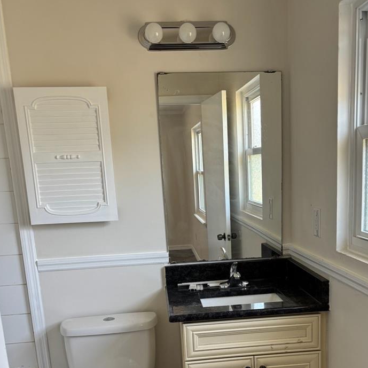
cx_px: 218
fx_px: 481
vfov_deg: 40.4
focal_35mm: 40
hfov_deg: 41.7
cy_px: 285
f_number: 1.6
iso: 80
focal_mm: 5.96
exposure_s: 1/60
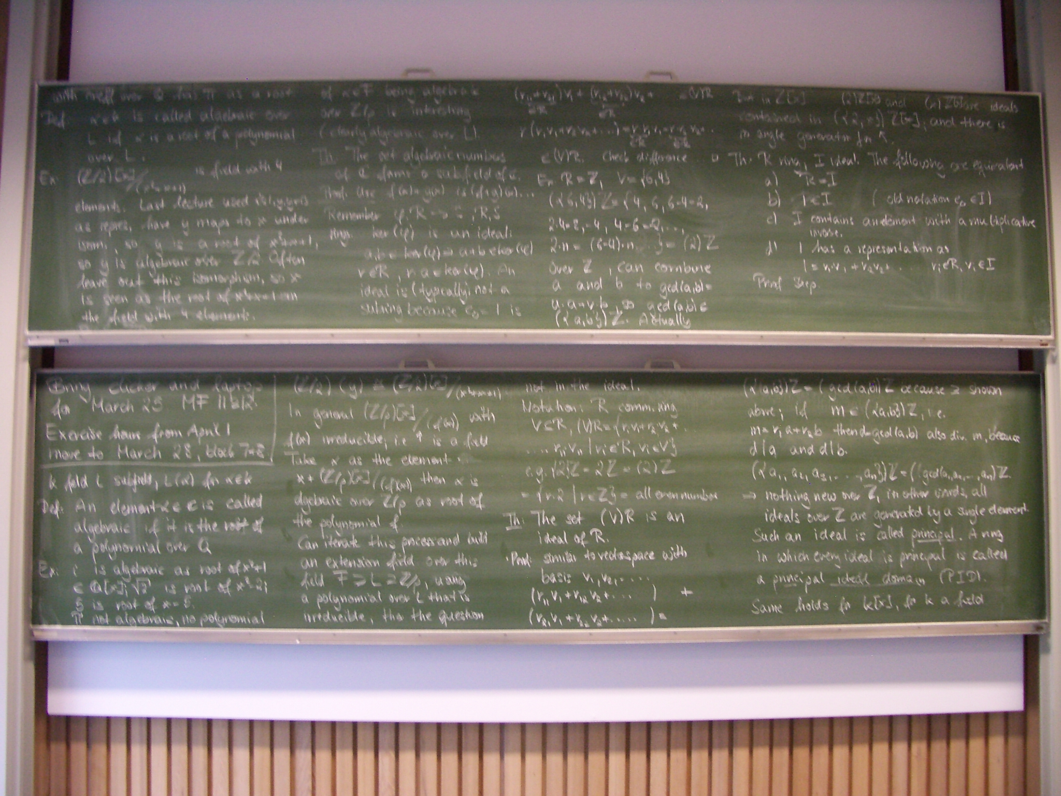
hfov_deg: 52.6
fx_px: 1073
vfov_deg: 40.7
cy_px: 398
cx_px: 530
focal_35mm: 35
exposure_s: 1/15
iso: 200
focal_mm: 5.8
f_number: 2.6
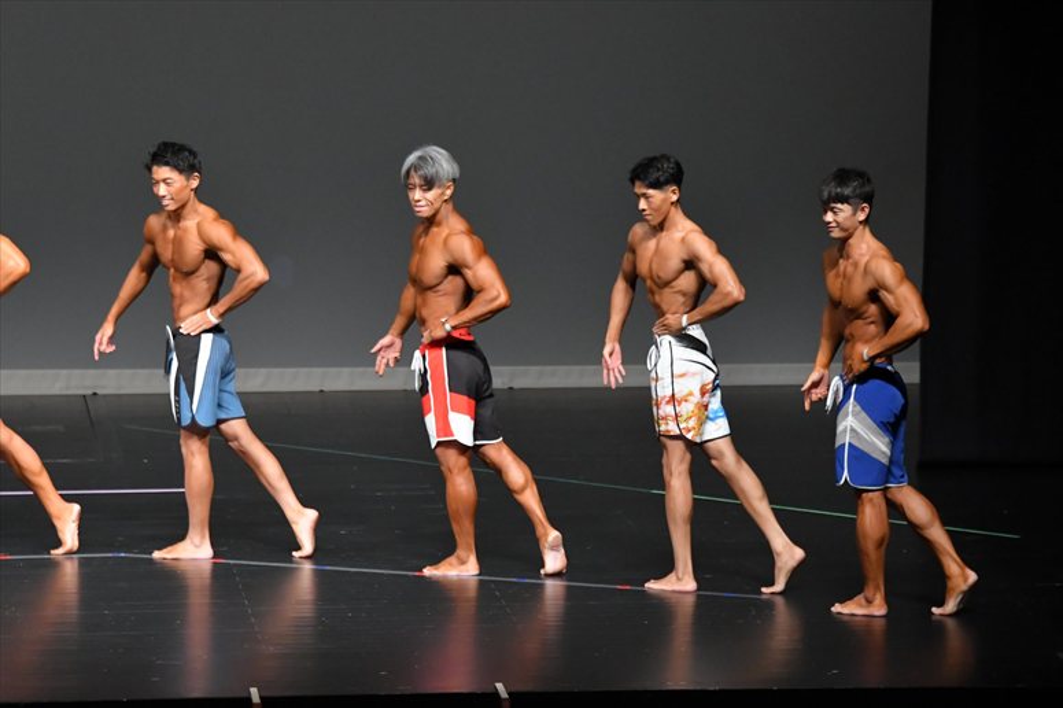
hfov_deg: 9.2
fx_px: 6641
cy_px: 354
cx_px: 532
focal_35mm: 225
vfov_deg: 6.1
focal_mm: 150
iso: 5000
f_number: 5.6
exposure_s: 1/400
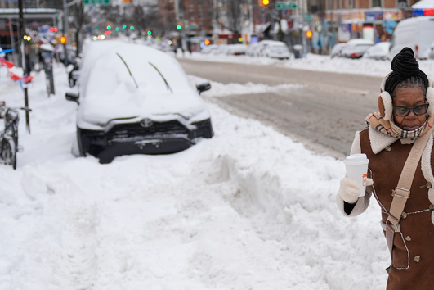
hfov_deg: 25.2
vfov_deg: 17.0
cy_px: 276
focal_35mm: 79
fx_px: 952
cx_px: 352
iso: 800
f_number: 2.8
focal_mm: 41
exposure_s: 1/750
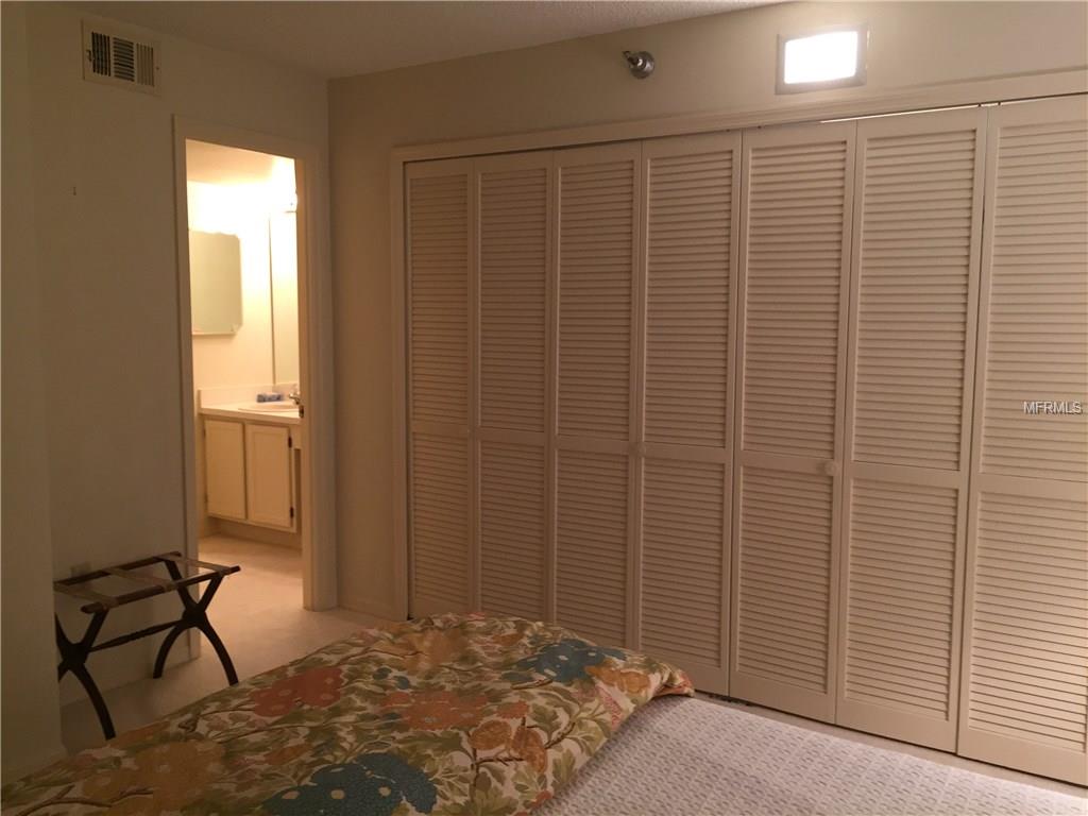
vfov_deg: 48.2
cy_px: 408
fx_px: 911
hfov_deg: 61.7
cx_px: 544
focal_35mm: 29
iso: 125
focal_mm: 4.15
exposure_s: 1/30
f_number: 2.2
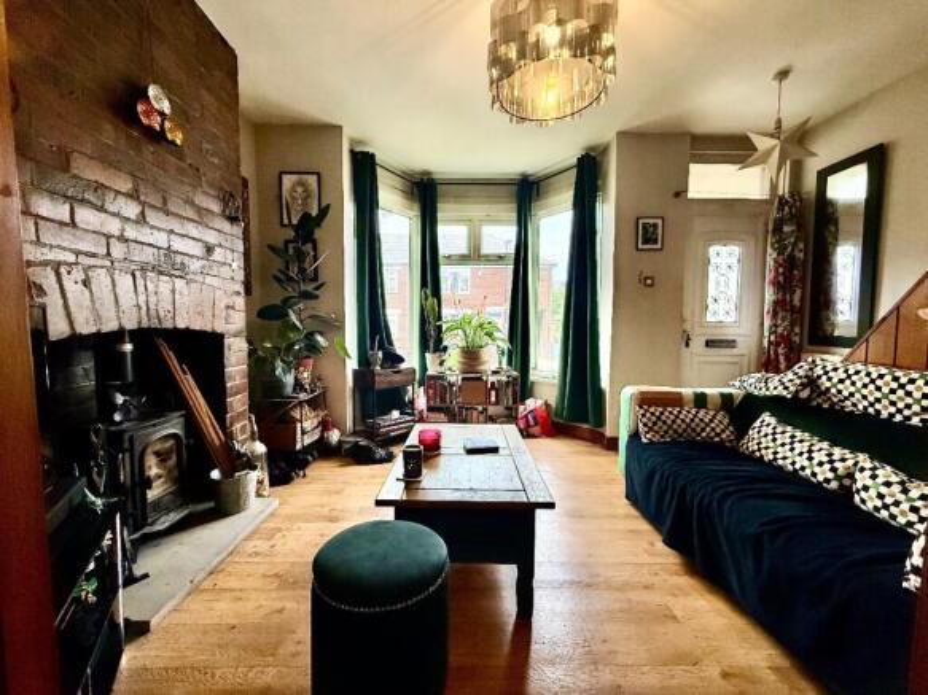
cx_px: 464
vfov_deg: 85.7
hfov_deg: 102.1
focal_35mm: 14
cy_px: 348
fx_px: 375
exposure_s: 1/100
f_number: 2.2
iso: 250
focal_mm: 2.22
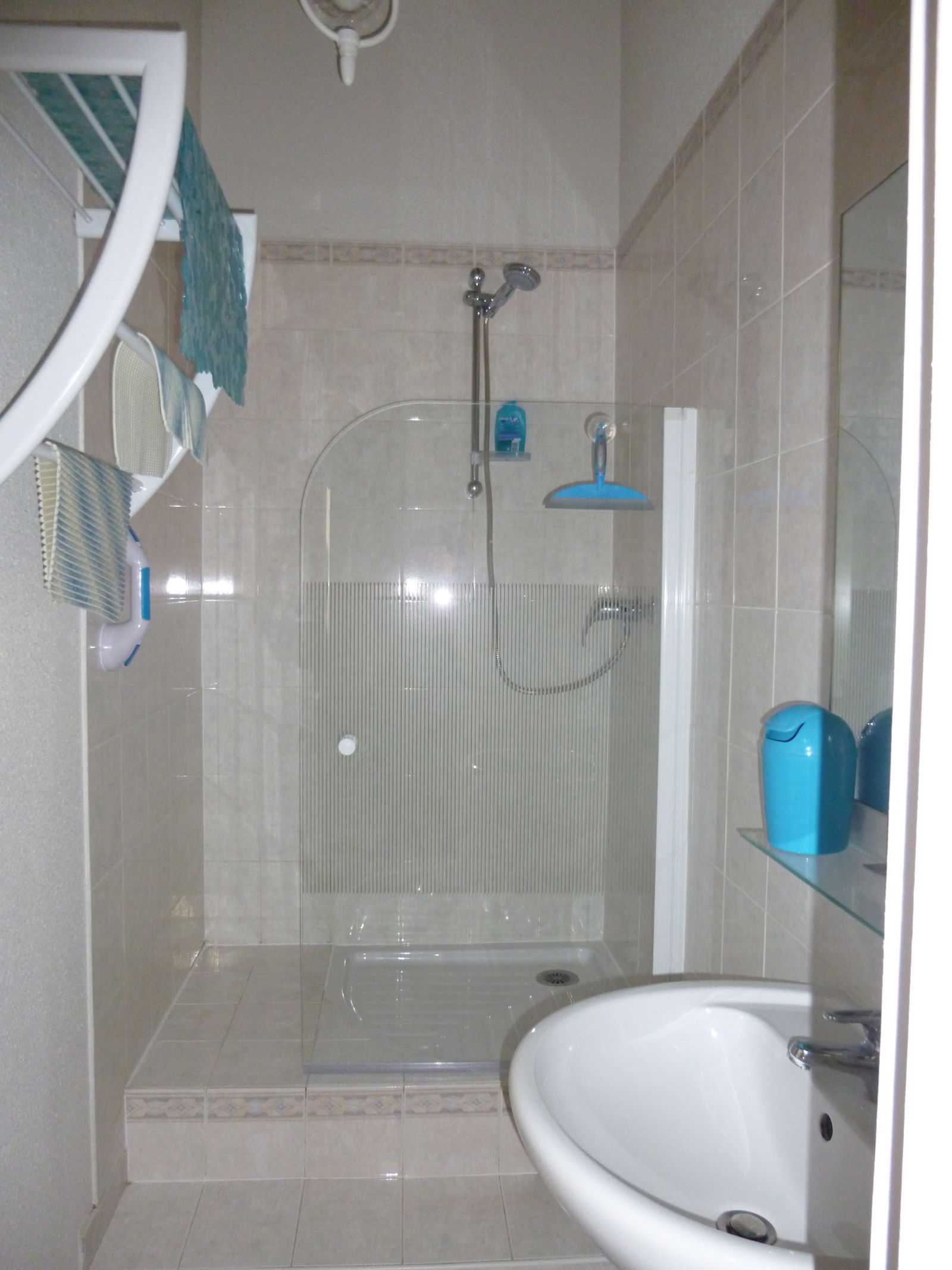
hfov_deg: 54.9
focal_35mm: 25
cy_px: 635
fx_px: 917
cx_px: 476
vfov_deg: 69.4
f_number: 3.1
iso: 250
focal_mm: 4.5
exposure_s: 1/60
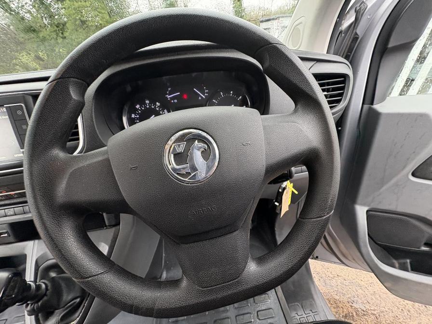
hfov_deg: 102.1
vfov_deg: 85.7
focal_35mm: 14
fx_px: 175
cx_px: 216
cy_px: 162
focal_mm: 2.22
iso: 200
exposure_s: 1/72
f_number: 2.2
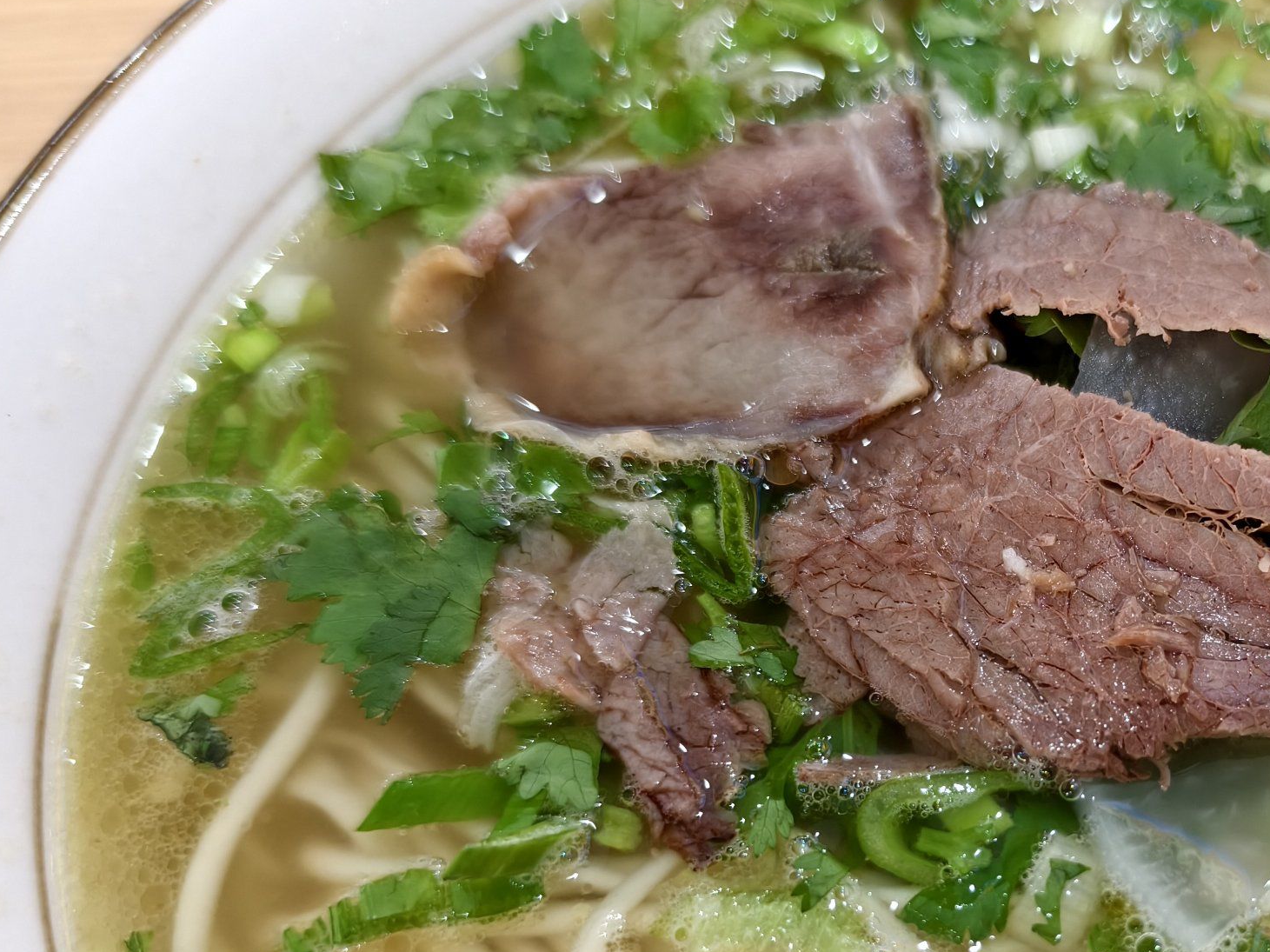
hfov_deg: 41.5
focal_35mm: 43
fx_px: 1577
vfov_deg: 32.9
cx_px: 1057
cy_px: 711
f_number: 1.57
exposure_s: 1/100
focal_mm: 5.6
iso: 183
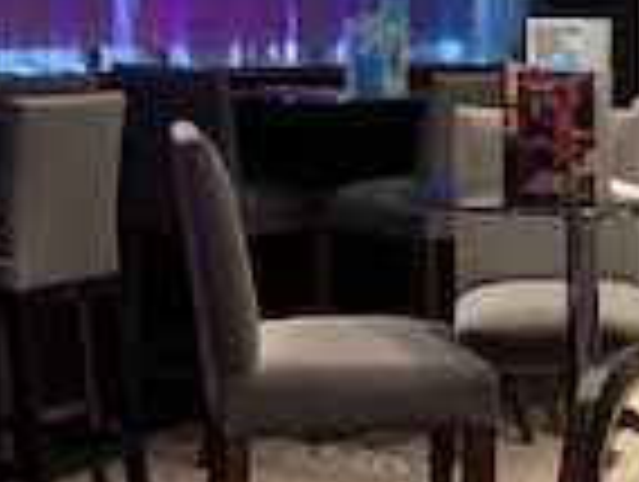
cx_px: 842
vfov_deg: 12.7
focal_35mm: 117
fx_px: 2163
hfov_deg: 15.9
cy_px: 342
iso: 400
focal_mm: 4.25
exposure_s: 1/25
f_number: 1.8
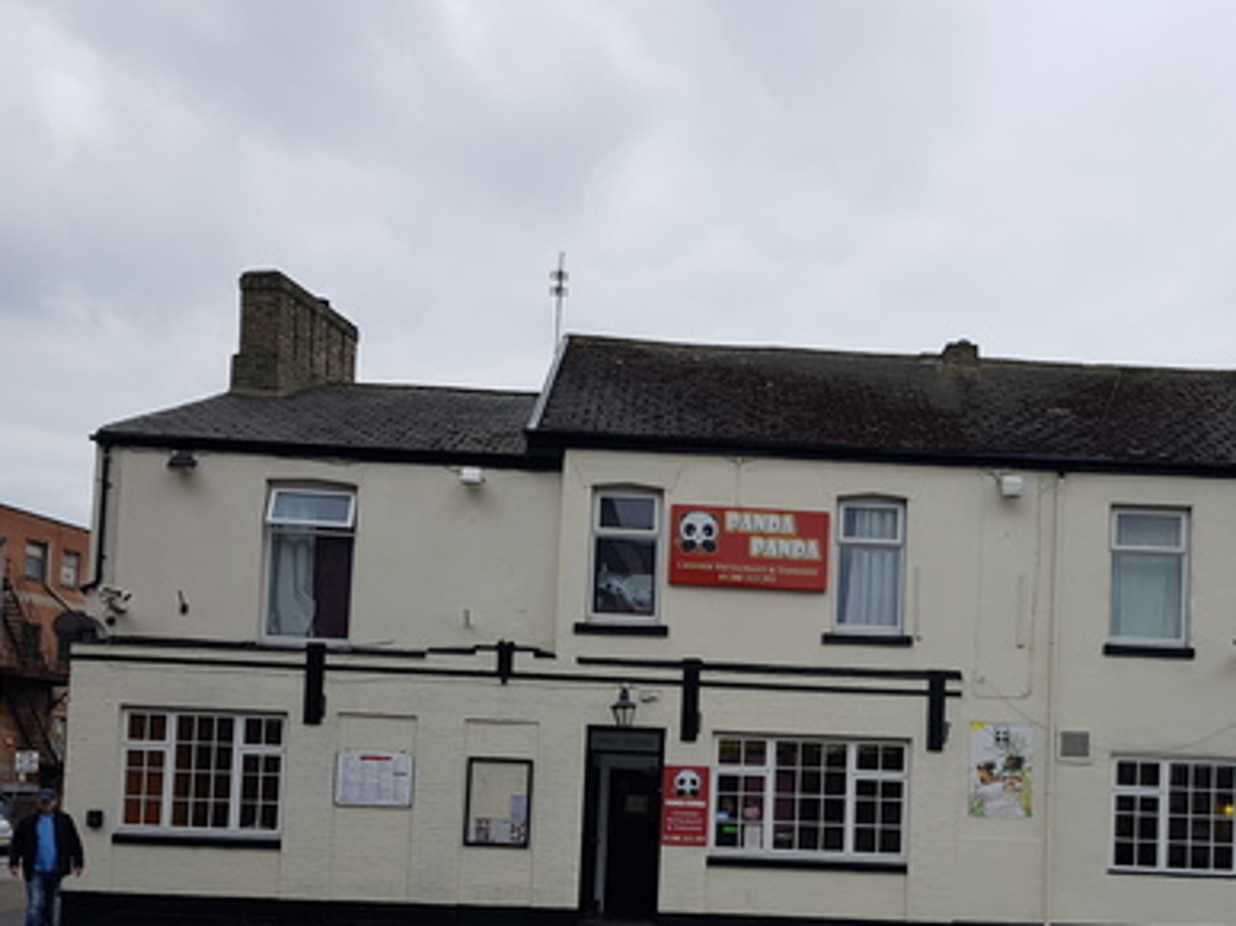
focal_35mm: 43
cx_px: 747
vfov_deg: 32.5
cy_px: 757
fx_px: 1535
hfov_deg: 43.6
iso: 40
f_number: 1.7
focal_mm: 4.2
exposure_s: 1/564
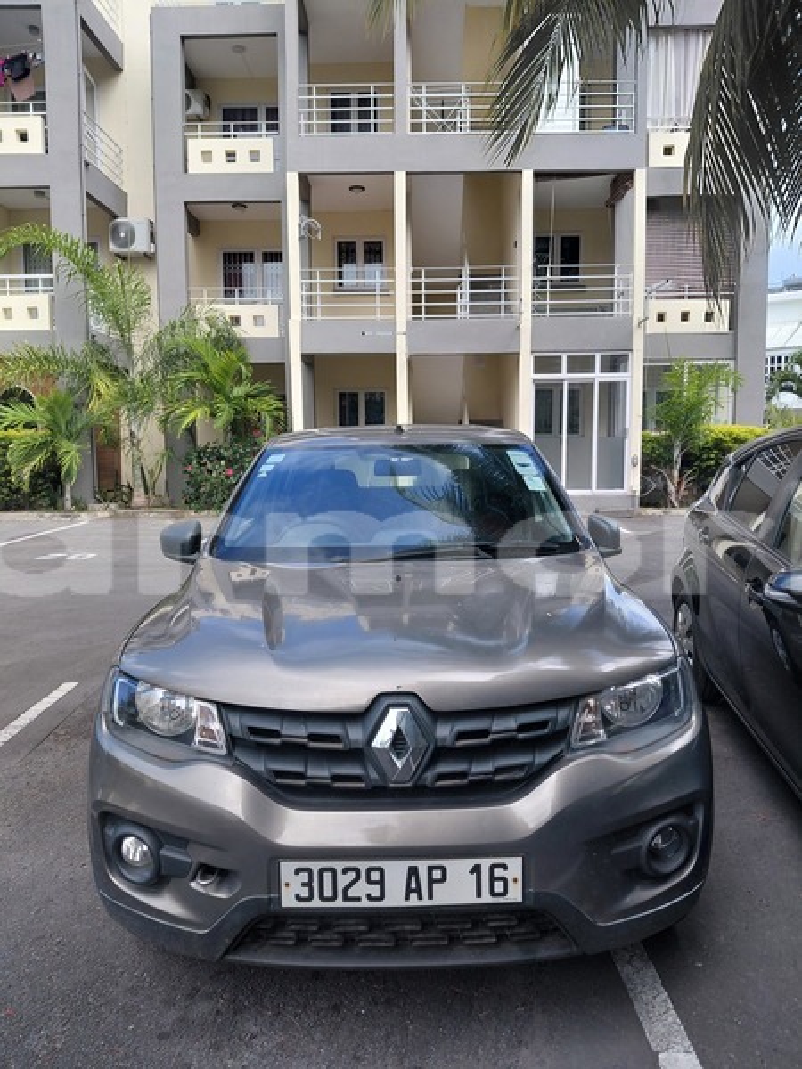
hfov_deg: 54.9
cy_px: 534
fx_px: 772
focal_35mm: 25
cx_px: 401
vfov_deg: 69.4
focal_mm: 4.69
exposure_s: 1/639
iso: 50
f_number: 1.8
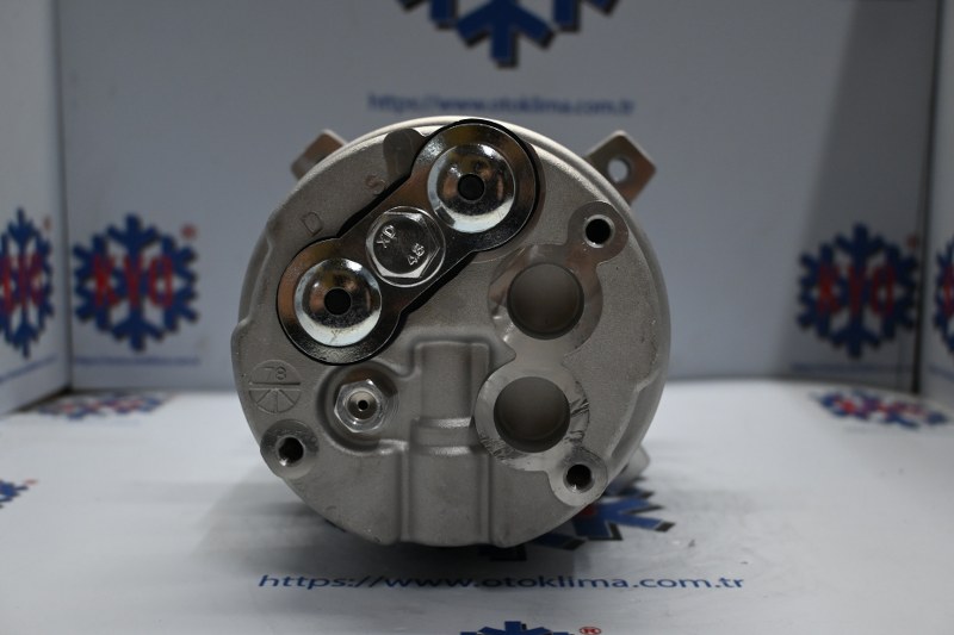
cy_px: 318
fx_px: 993
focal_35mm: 38
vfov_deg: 35.5
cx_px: 477
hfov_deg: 51.3
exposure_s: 1/125
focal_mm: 25
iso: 720
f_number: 4.2
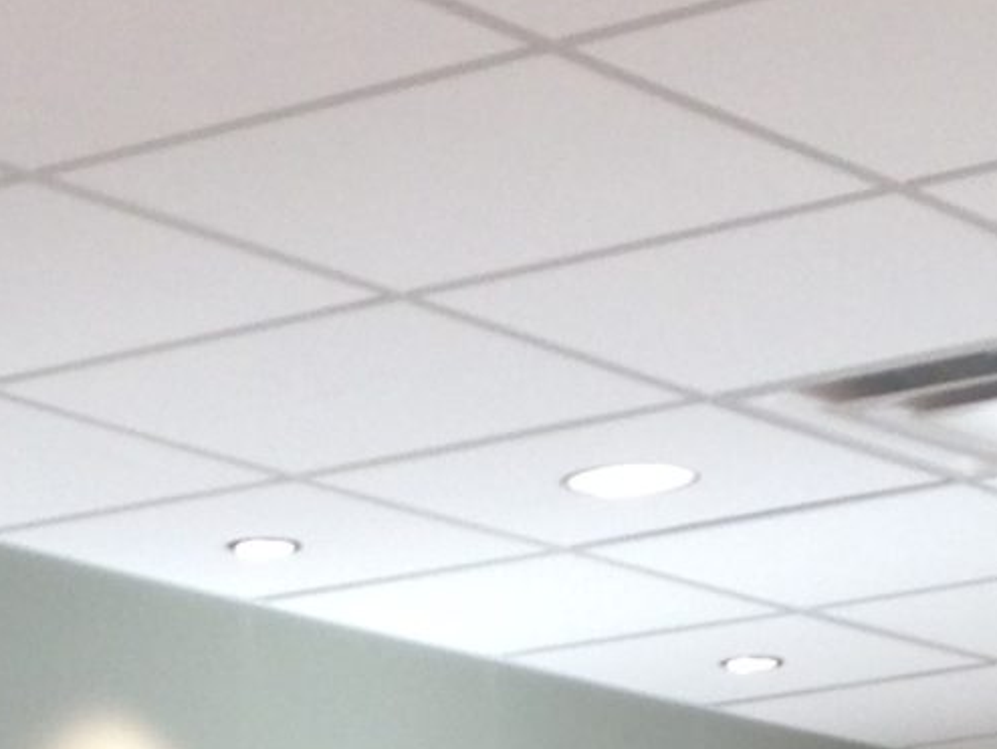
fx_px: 4927
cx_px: 268
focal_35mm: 171
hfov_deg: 11.5
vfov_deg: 8.0
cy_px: 1821
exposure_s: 1/40
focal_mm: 4.12
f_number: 2.4
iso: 50
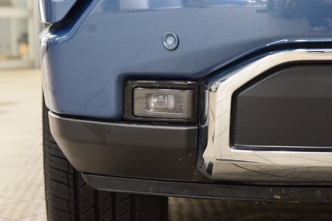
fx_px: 968
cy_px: 110
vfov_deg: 13.0
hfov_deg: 19.5
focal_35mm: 105
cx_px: 166
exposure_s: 1/30
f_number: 5.6
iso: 1600
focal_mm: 70
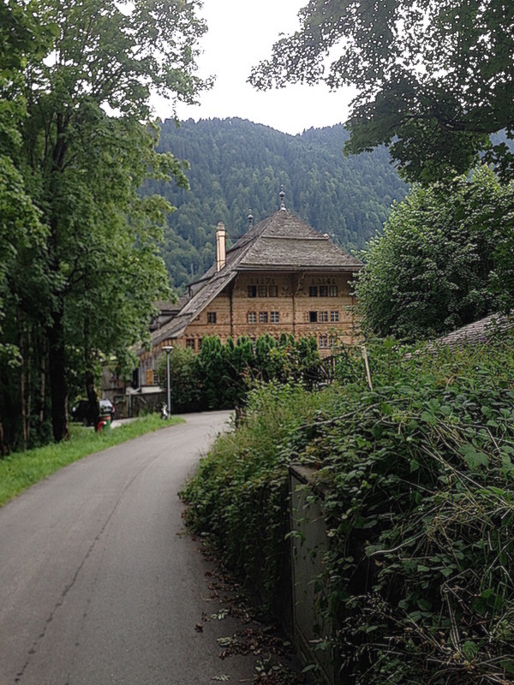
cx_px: 257
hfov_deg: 42.9
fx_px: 653
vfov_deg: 55.4
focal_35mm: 33
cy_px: 342
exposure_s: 1/120
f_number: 2.4
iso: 50
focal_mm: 4.12
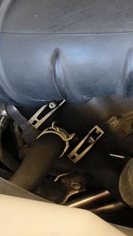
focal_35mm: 97
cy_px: -72
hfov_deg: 10.7
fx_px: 608
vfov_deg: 20.1
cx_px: 316
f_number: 1.8
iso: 626
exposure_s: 1/120
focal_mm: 5.56
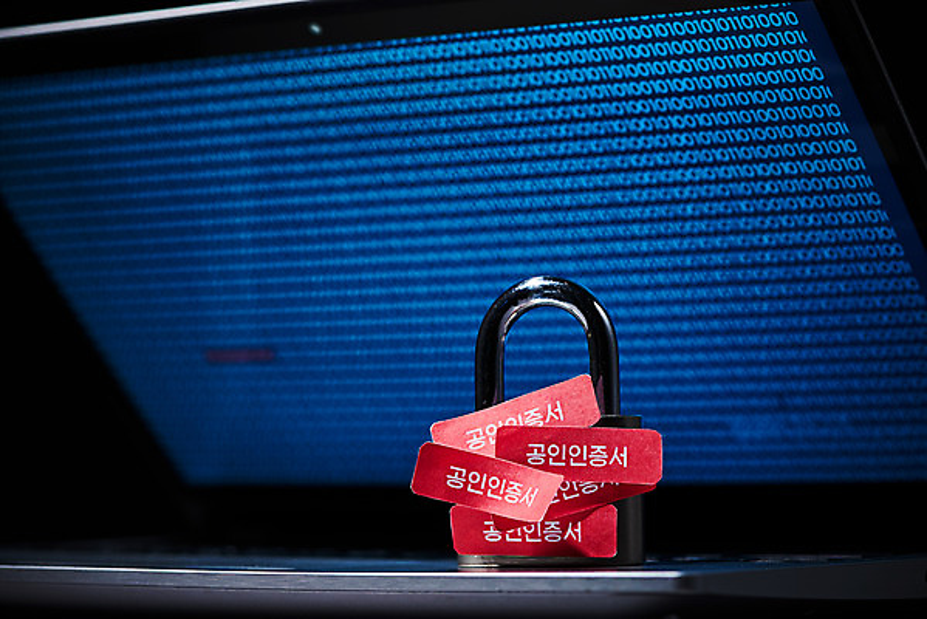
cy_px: 310
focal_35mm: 105
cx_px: 464
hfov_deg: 19.4
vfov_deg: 13.1
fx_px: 2705
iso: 100
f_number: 8
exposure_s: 1.6
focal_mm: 105
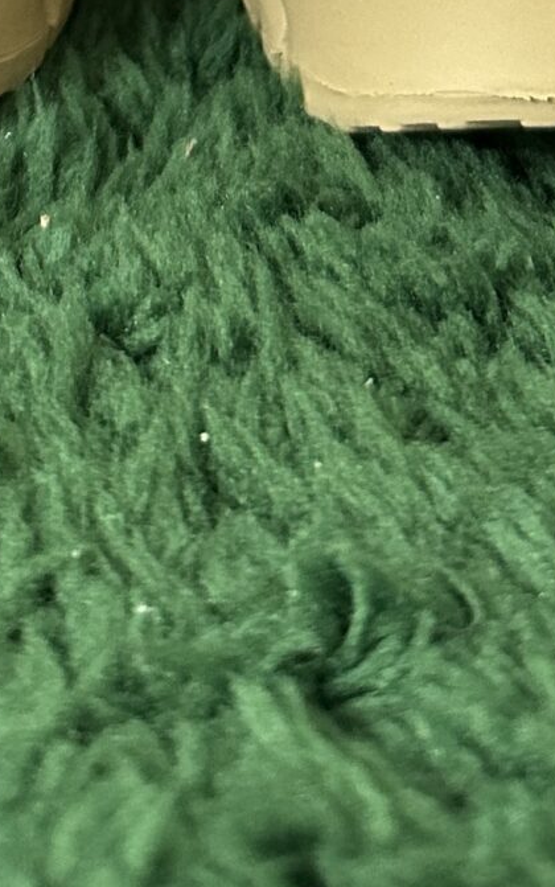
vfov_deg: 17.3
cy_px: -731
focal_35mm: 97
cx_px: 151
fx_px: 2345
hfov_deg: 13.5
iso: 500
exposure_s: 1/50
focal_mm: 6.86
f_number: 1.78
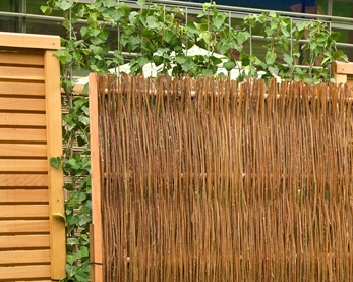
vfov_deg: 15.6
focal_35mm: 97
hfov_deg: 18.9
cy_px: 268
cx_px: 395
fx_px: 1013
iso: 250
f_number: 4.5
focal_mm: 35
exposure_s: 1/160
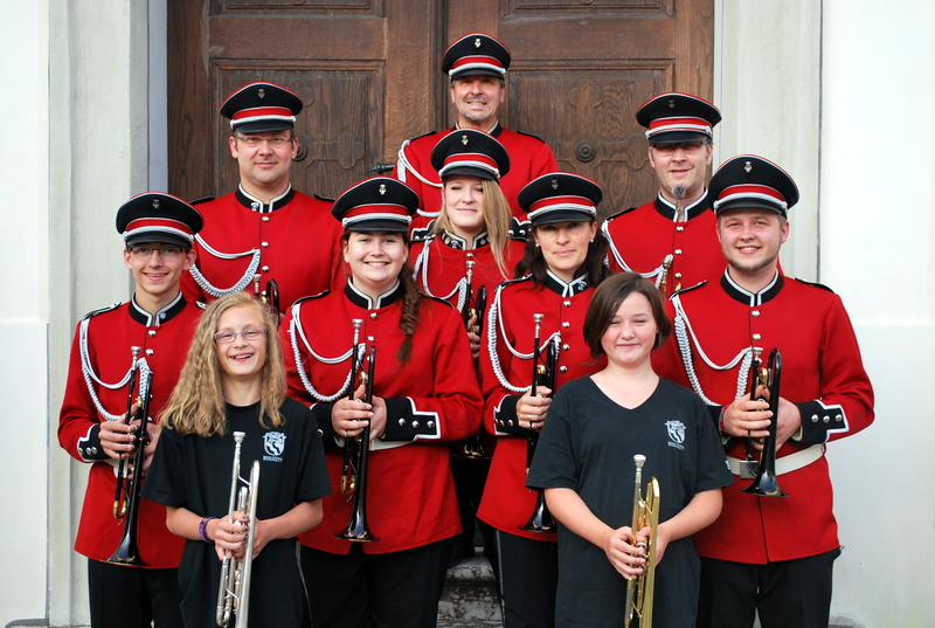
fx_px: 1562
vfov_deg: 22.7
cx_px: 468
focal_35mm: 60
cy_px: 314
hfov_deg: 33.3
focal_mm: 40
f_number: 5.3
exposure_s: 1/125
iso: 200
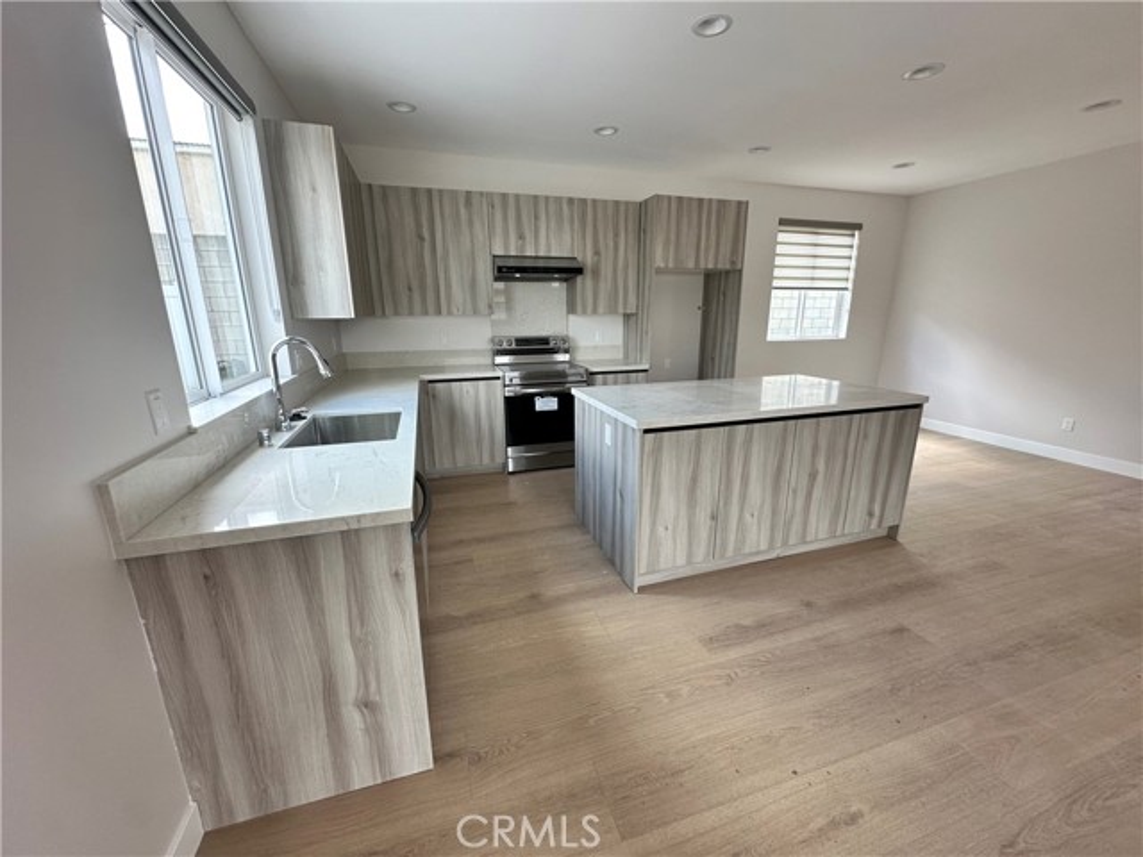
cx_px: 572
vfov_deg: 85.7
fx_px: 462
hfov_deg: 102.1
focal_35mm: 14
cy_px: 428
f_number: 2.2
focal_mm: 2.22
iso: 80
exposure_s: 1/99
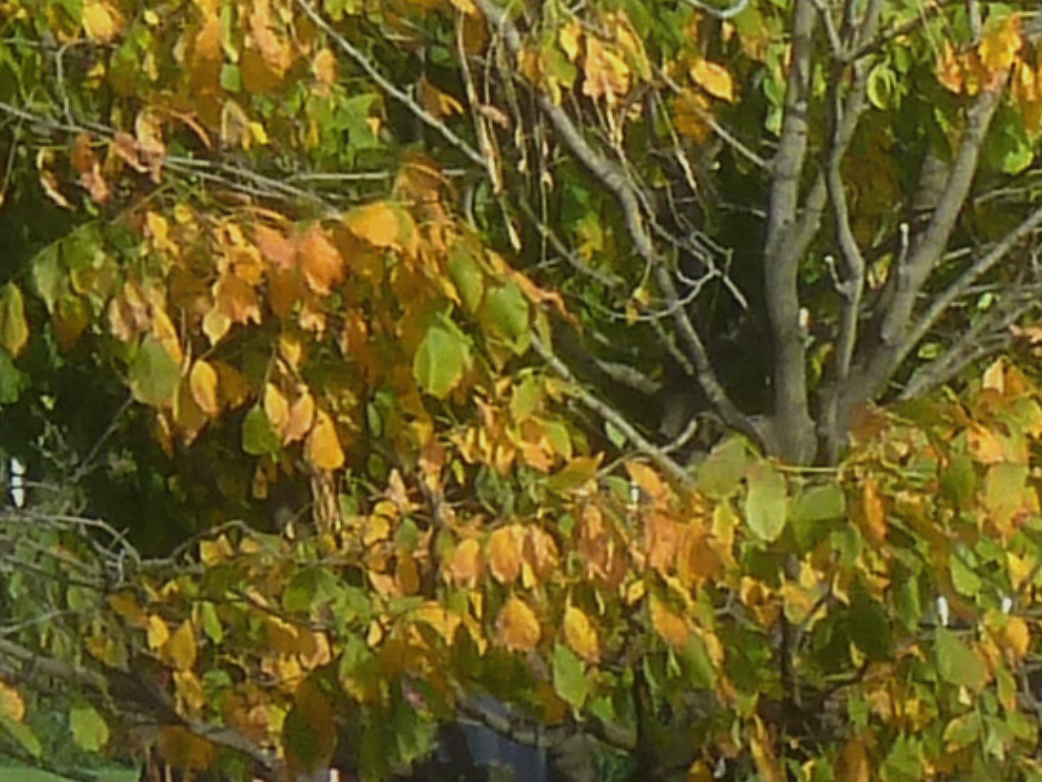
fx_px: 32299
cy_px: -160
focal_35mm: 1073
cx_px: 2383
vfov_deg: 1.4
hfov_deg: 1.8
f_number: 4.5
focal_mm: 24.1
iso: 80
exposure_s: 1/250
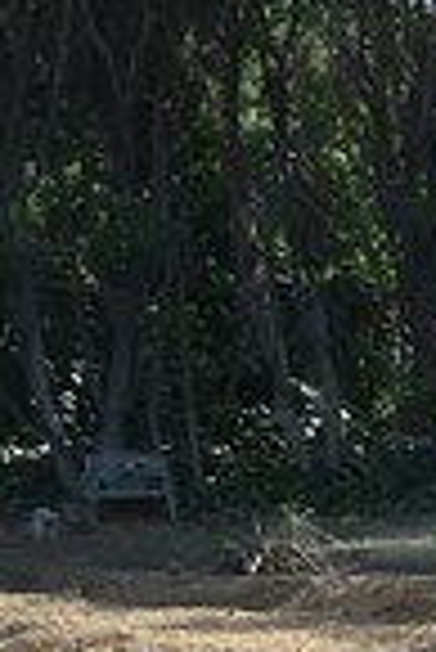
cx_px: 1146
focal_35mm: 176
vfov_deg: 11.3
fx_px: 3189
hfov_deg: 7.2
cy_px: 890
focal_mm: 4.3
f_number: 3.3
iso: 80
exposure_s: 1/400
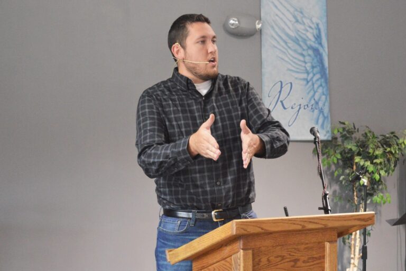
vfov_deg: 25.8
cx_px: 203
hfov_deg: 37.9
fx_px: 592
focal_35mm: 52
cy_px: 136
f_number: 5
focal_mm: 35
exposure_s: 1/60
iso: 2200
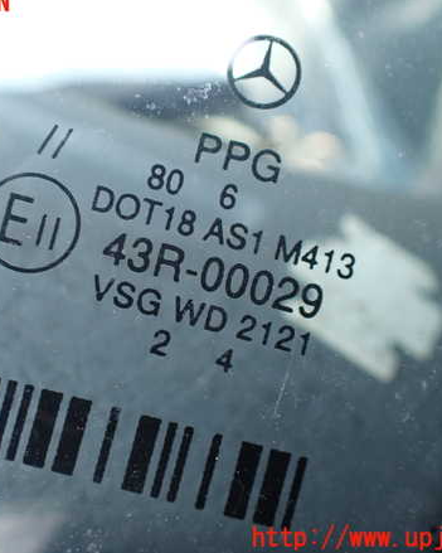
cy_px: 271
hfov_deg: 37.0
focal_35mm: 40
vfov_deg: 45.8
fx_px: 654
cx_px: 159
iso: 125
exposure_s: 1/125
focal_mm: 5.4
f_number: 2.3
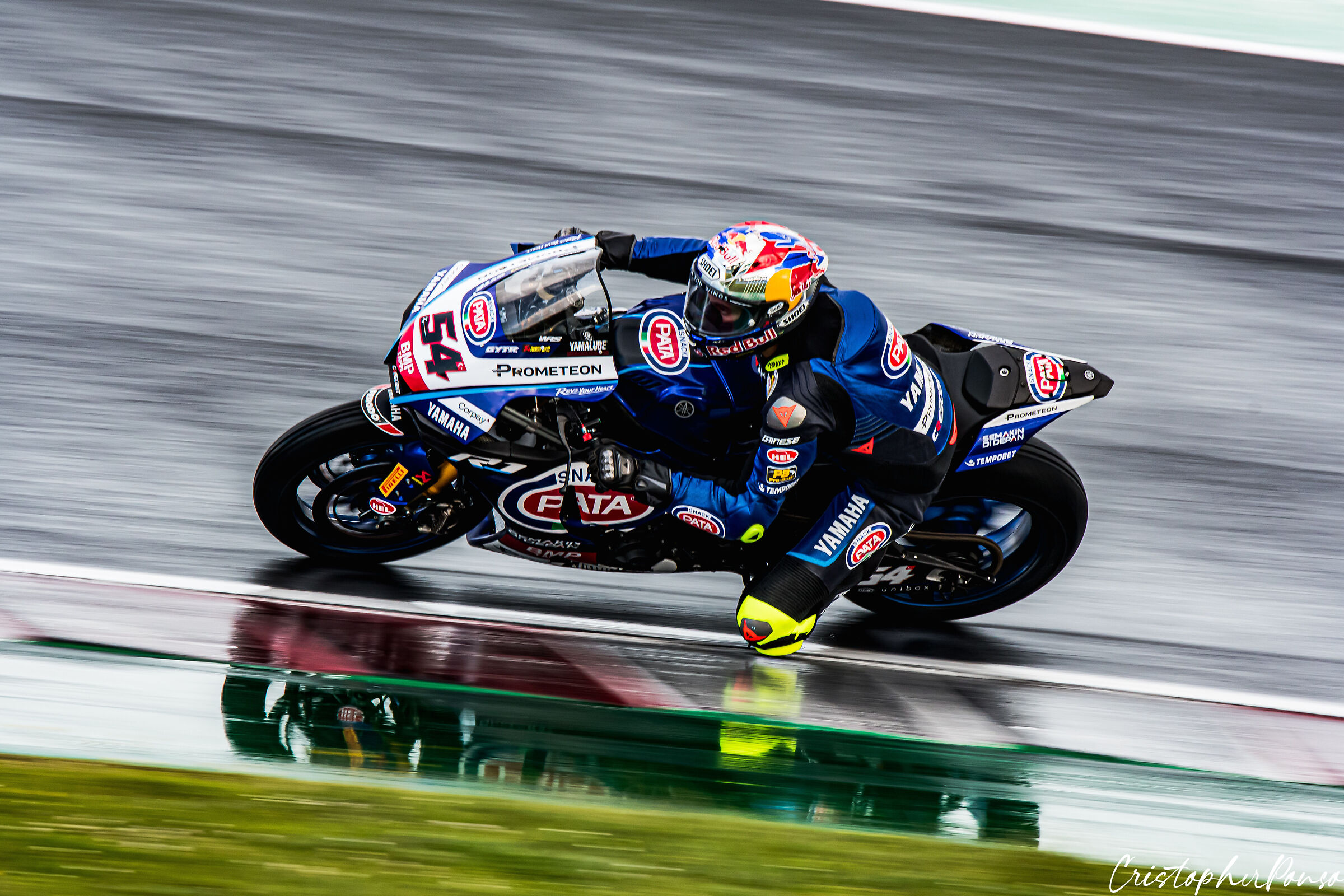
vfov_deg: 1.8
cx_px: 672
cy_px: 448
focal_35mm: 750
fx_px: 27998
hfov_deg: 2.7
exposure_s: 1/160
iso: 800
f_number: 13
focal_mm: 500
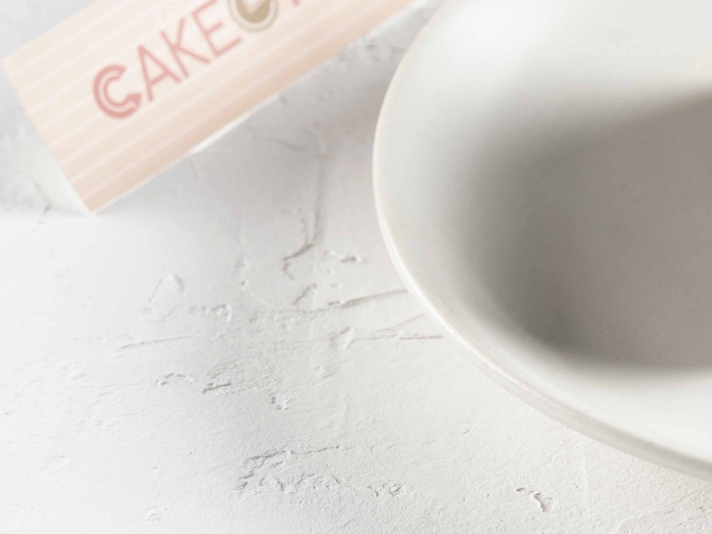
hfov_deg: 8.4
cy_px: 87
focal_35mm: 233
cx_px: 924
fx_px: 4793
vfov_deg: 6.4
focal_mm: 90
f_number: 8
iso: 125
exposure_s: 1/160
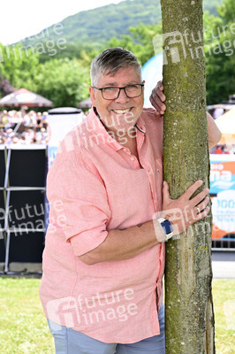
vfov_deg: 34.5
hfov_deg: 23.3
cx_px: 118
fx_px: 569
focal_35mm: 58
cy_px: 177
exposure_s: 1/200
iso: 125
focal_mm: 58
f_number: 5.6
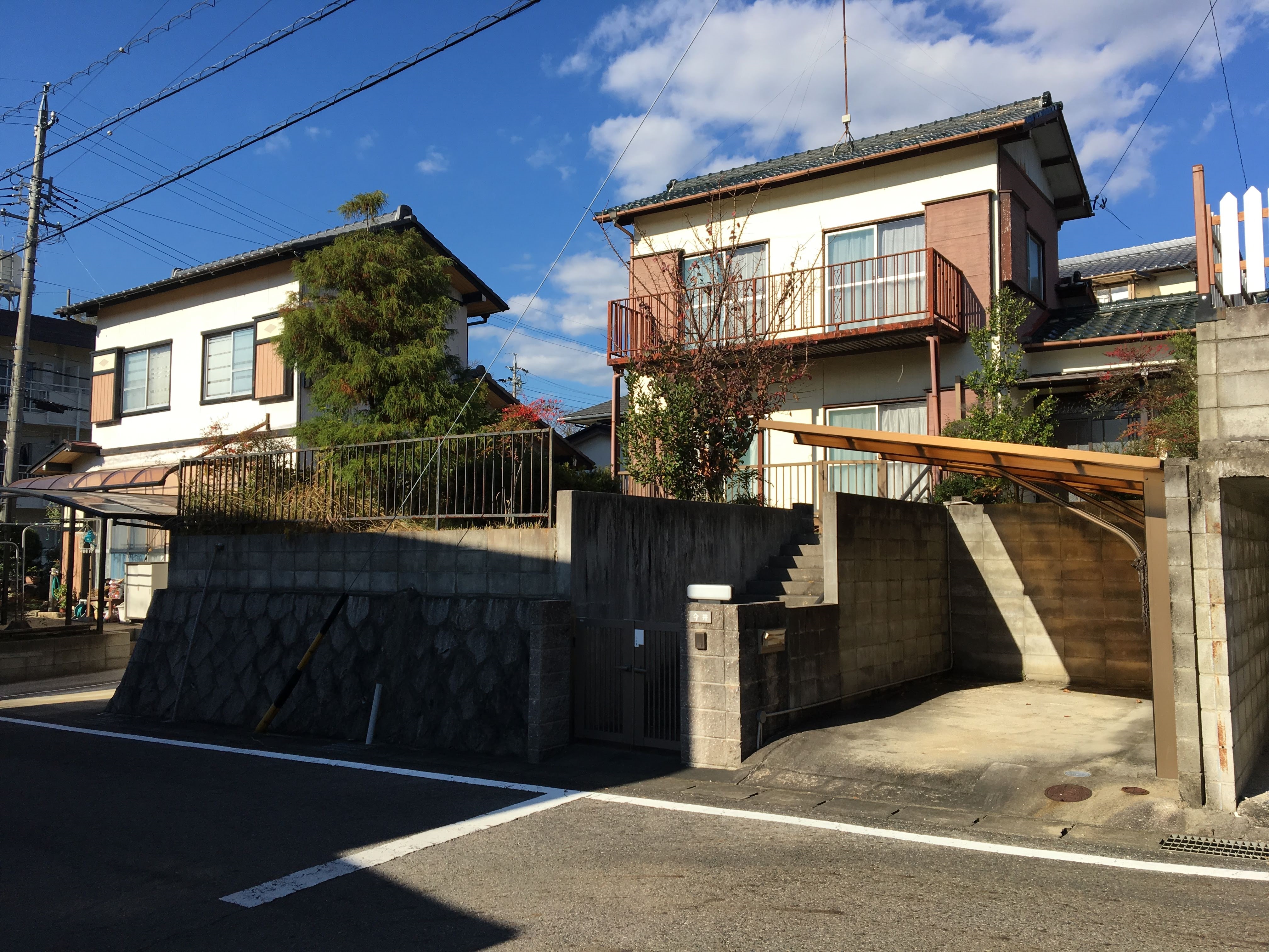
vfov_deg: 48.2
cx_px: 634
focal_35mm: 29
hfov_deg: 61.7
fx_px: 1063
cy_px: 476
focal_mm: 4.15
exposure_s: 1/1538
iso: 25
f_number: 2.2
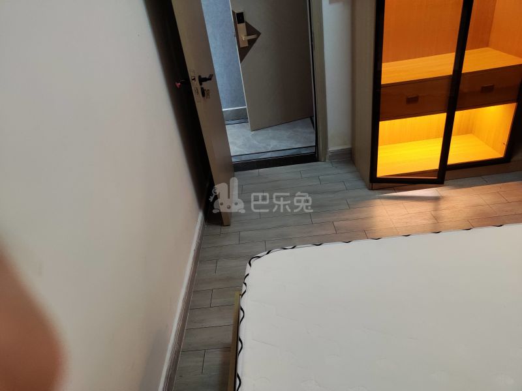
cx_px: 261
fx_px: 618
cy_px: 196
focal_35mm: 41
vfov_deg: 35.1
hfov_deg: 45.8
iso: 544
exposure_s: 1/100
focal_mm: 5.59
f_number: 1.88
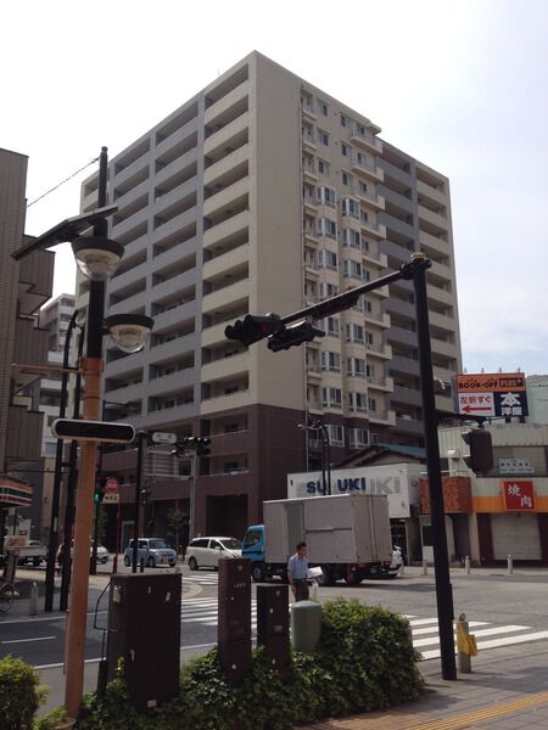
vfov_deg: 52.6
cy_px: 365
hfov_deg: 40.7
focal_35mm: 35
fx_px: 739
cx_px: 274
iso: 50
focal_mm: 4.28
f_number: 2.4
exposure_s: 1/2123
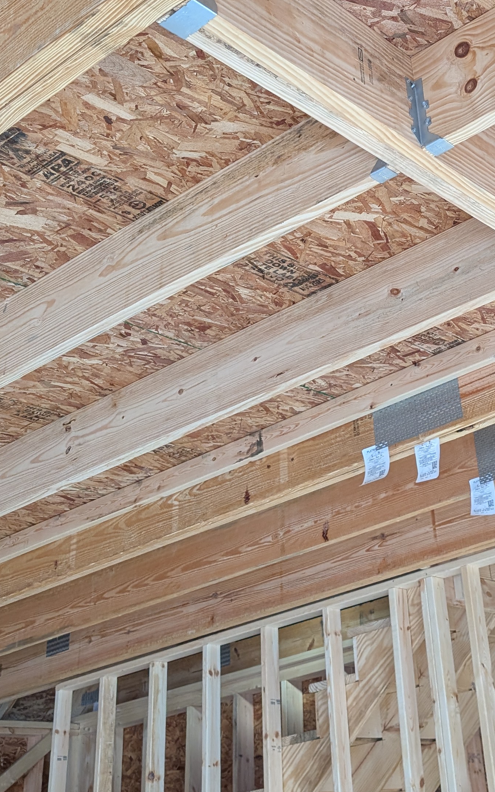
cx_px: 413
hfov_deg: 26.3
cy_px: 214
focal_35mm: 48
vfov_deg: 40.8
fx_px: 1036
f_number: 1.68
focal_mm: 6.9
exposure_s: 1/188
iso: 424
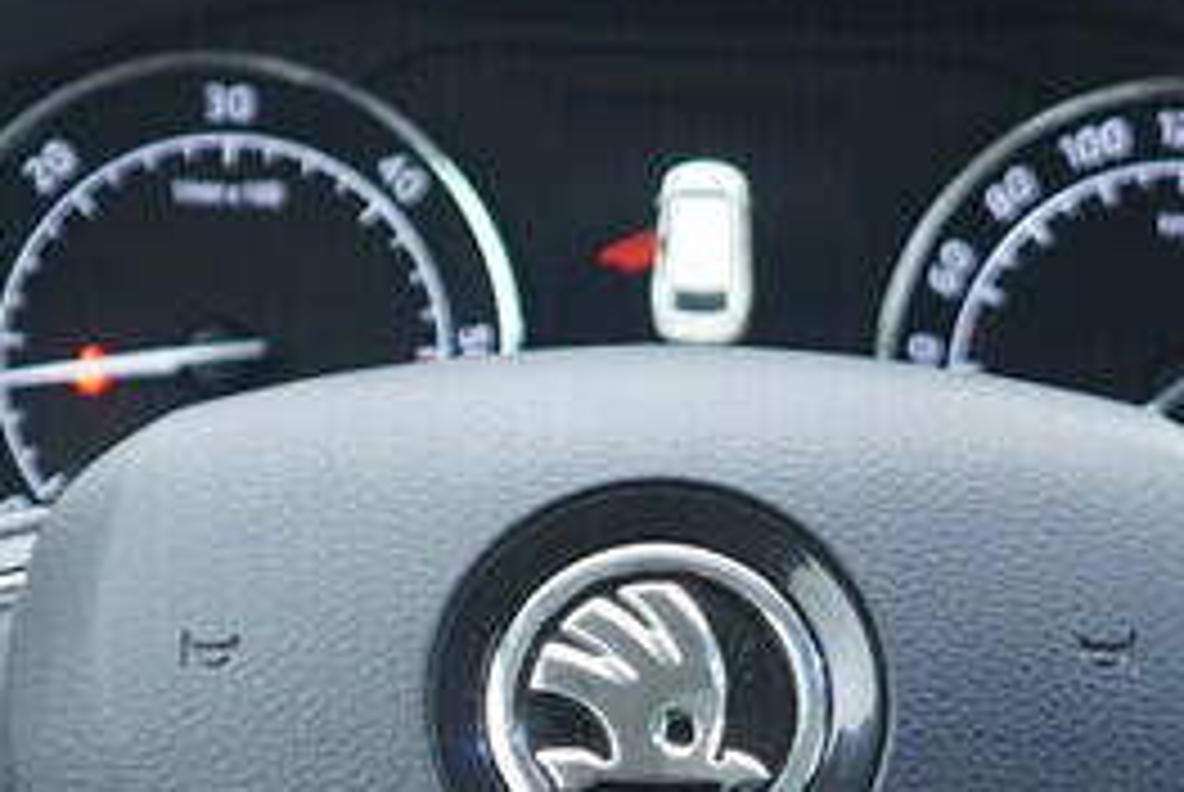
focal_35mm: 140
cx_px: 572
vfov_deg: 9.7
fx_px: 4609
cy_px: 857
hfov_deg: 14.6
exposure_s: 1/40
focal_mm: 24
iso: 320
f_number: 2.8
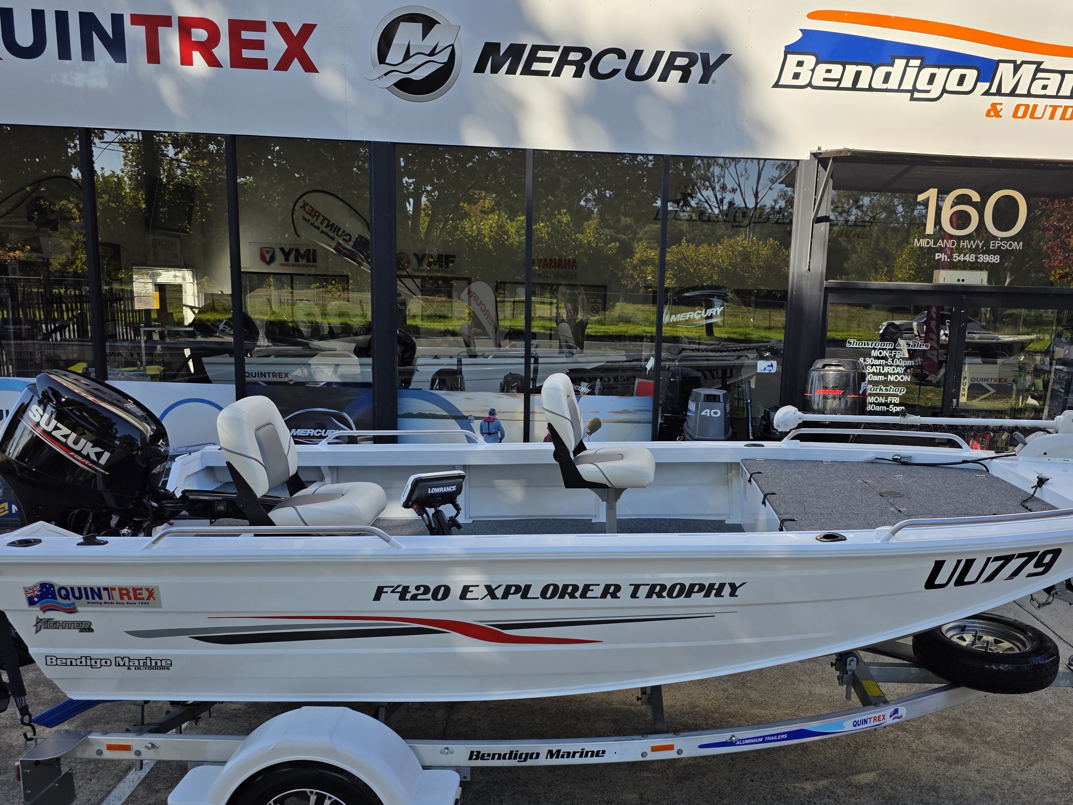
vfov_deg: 48.2
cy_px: 432
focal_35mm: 29
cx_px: 606
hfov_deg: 61.4
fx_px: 899
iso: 80
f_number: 1.7
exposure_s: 1/4766
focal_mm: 6.3
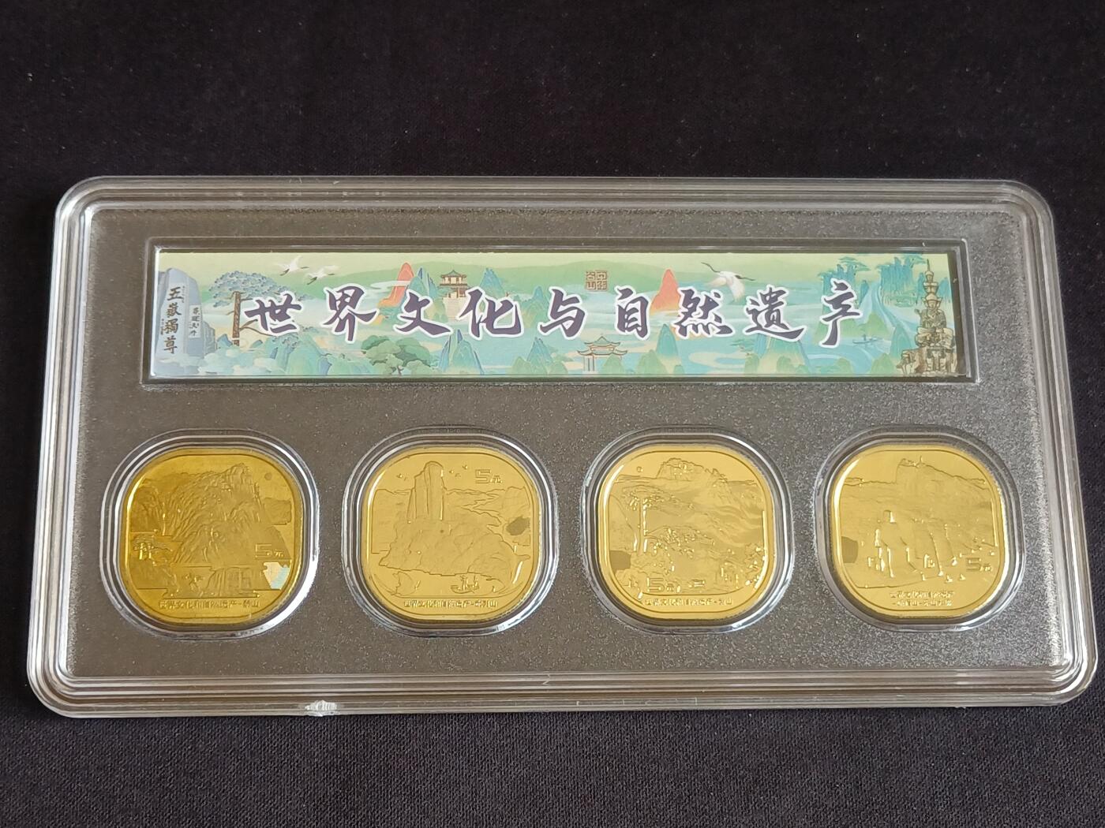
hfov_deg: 36.8
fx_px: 1660
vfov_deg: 28.0
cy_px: 414
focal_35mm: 52
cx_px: 552
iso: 452
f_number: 1.8
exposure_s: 1/50
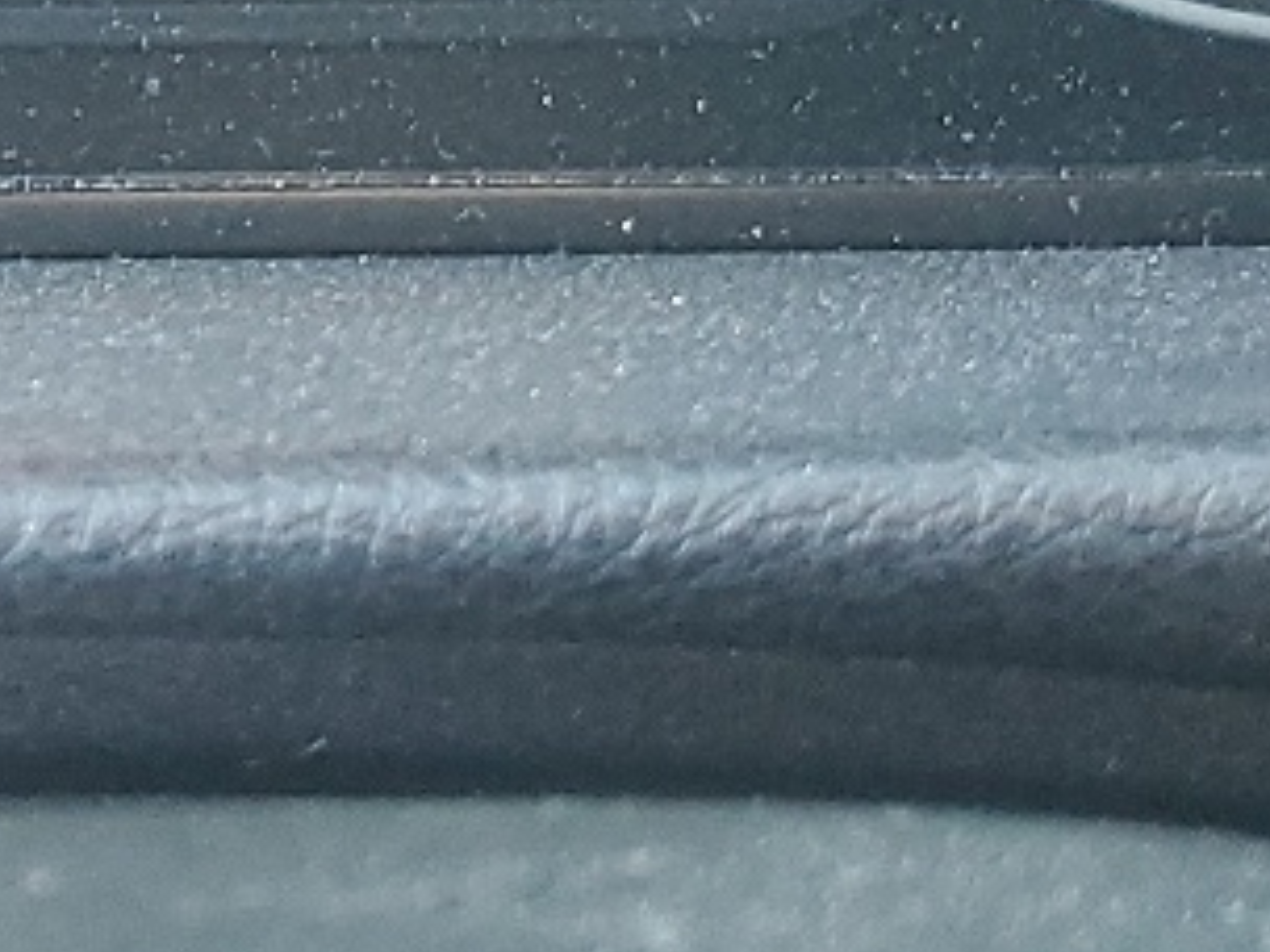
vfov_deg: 9.6
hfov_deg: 14.2
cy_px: -1299
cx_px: 0
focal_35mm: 137
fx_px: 5026
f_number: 1.5
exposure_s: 1/50
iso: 150
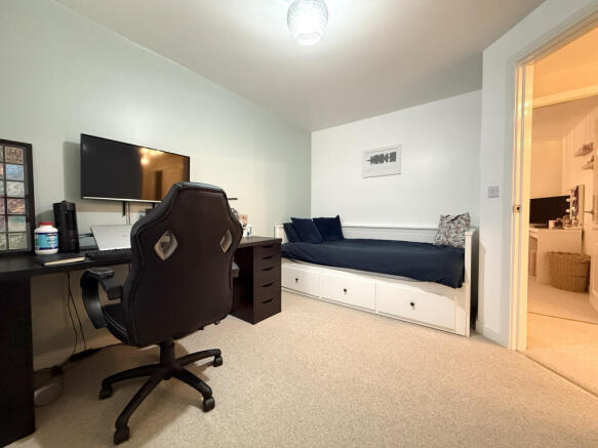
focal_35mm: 14
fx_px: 242
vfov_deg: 85.7
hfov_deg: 102.1
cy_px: 224
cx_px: 299
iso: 500
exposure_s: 1/50
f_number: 2.2
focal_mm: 2.22
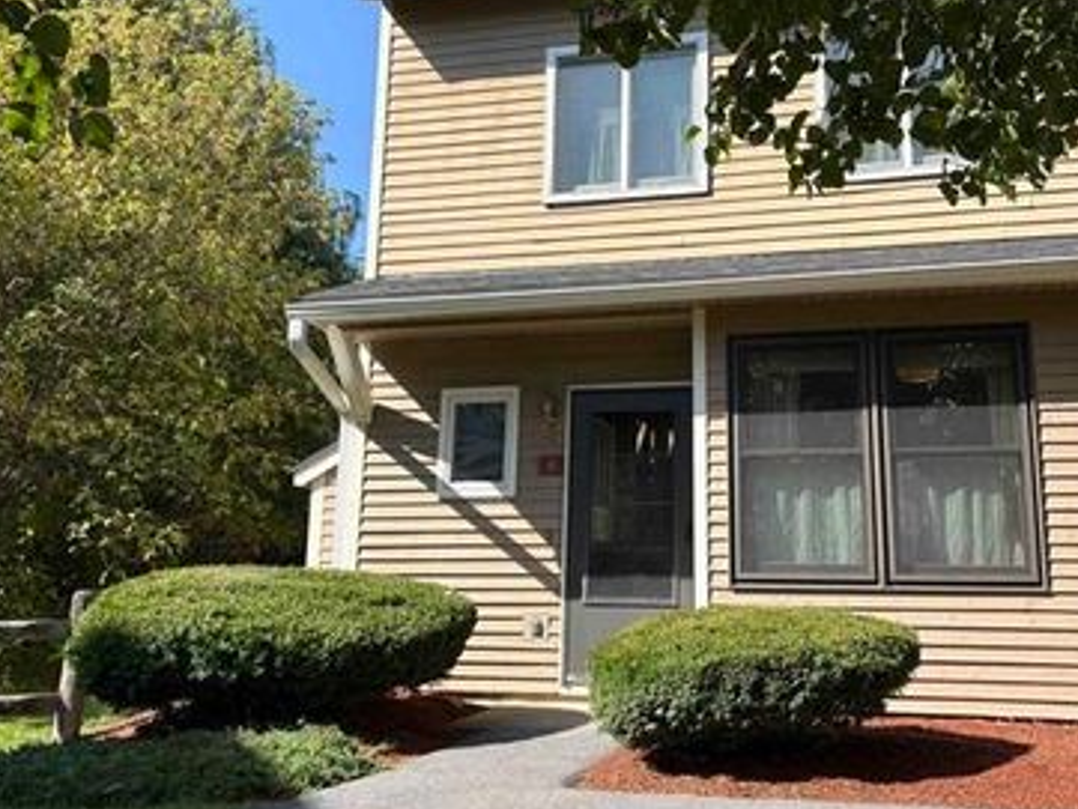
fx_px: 1121
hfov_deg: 51.1
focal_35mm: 36
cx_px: 639
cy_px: 330
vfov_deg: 39.5
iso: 50
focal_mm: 5.96
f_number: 1.6
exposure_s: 1/1751
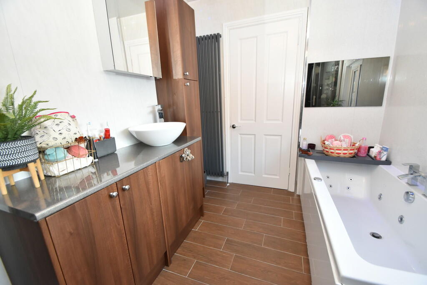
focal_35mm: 15
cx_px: 214
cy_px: 142
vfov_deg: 77.3
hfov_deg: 100.4
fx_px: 178
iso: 800
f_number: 5
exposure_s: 1/100
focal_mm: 10
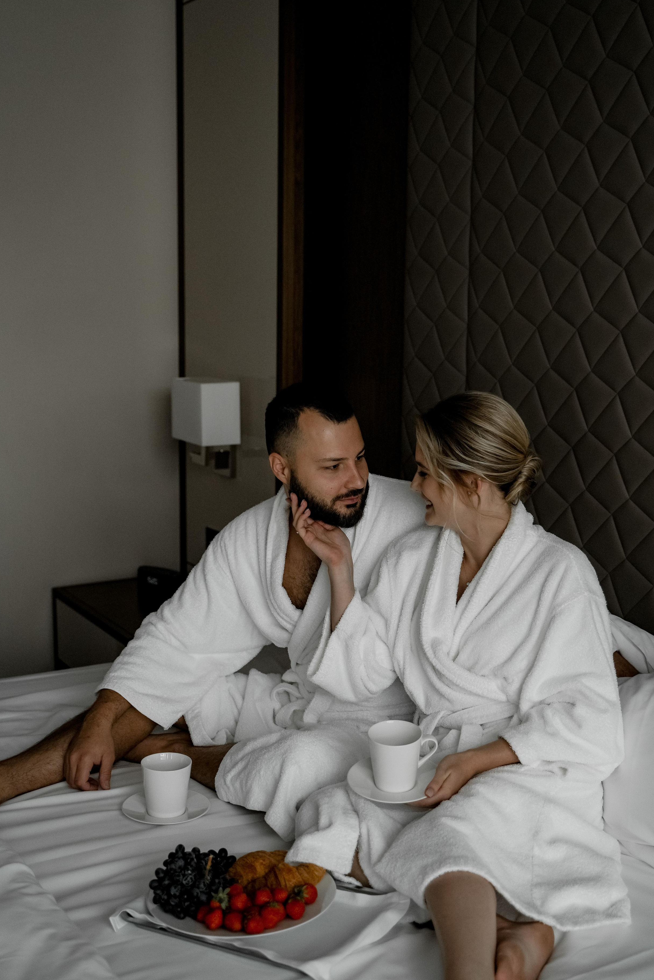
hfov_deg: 31.2
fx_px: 1172
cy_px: 507
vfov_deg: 45.4
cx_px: 335
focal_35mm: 43
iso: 1250
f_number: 2.8
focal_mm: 41
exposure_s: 1/320
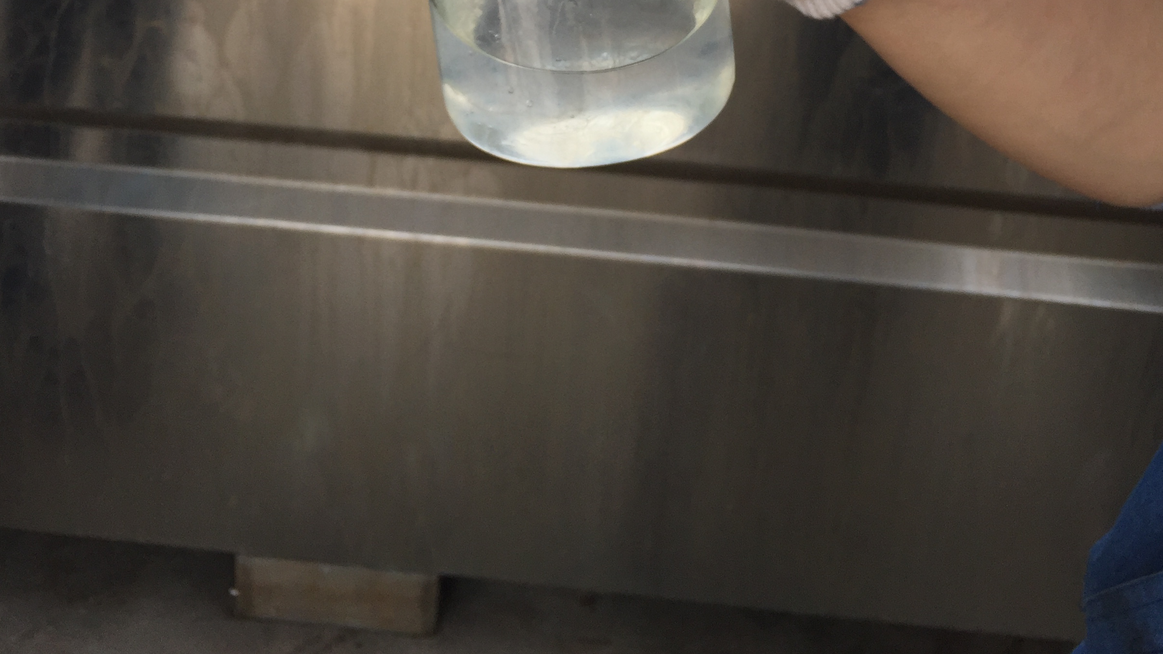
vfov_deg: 25.6
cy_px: -75
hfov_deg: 47.4
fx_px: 1326
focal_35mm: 43
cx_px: 583
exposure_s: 1/542
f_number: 2.2
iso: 32
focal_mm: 4.15
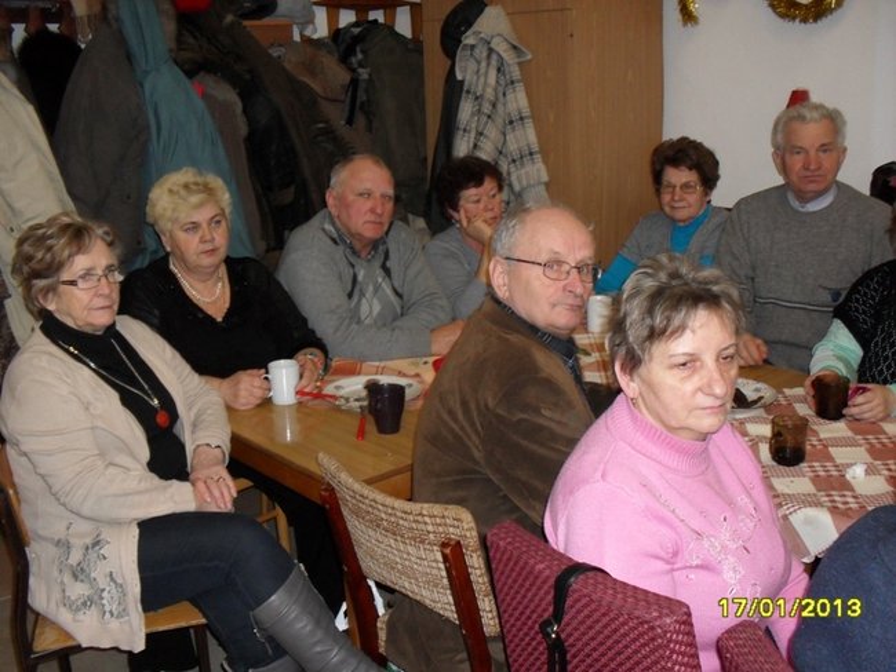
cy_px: 336
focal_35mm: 38
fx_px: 984
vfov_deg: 37.7
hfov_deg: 49.0
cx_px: 448
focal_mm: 6.3
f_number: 2.8
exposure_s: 1/45
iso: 200
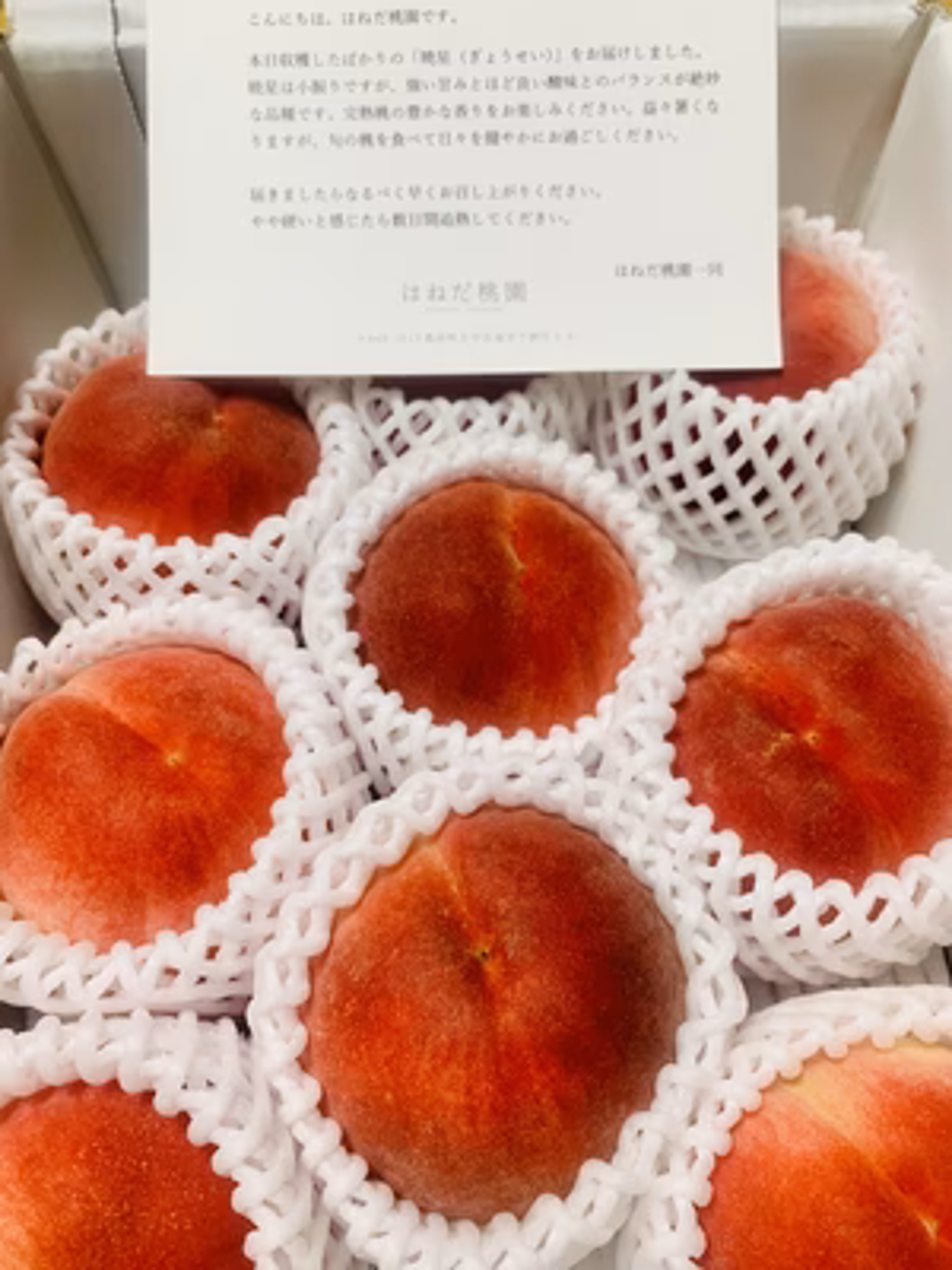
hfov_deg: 53.1
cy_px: 635
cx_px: 476
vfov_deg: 67.3
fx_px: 953
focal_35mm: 26
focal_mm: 4.25
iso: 80
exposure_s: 1/50
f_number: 1.8
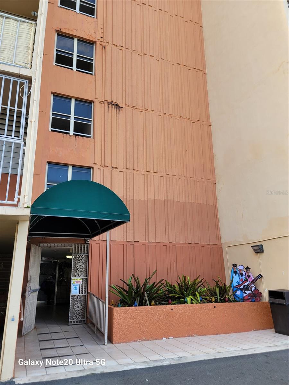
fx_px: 278
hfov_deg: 54.9
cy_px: 192
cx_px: 144
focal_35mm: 25
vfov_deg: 69.4
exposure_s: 1/171
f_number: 1.8
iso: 20
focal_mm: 7
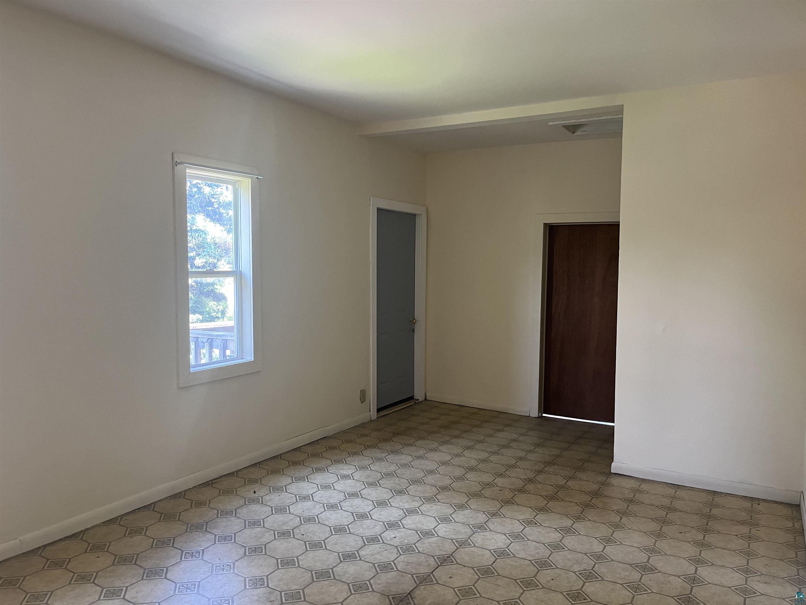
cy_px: 302
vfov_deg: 53.1
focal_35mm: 26
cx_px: 403
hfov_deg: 67.3
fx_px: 605
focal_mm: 5.1
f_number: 1.6
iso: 160
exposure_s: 1/60
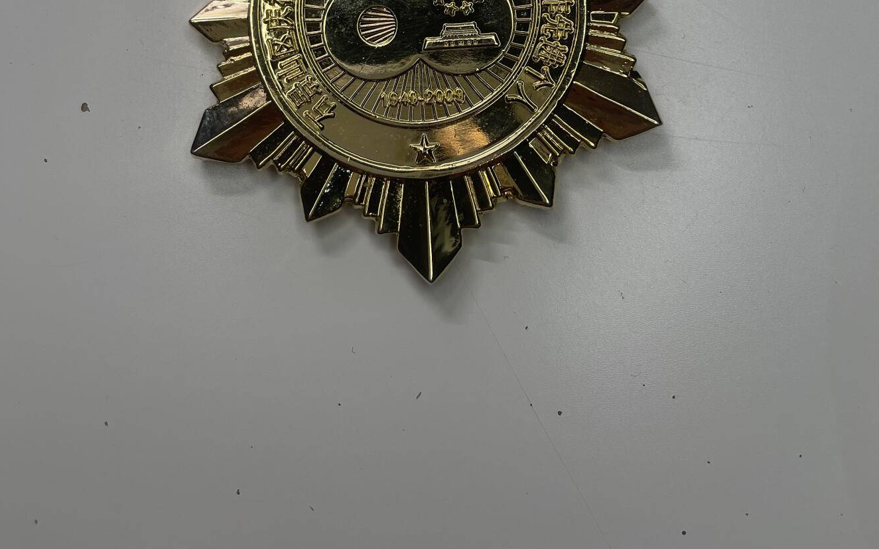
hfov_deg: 54.0
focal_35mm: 36
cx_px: 440
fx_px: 862
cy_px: -40
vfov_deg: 31.7
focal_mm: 5.1
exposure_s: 1/368
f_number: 1.6
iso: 50
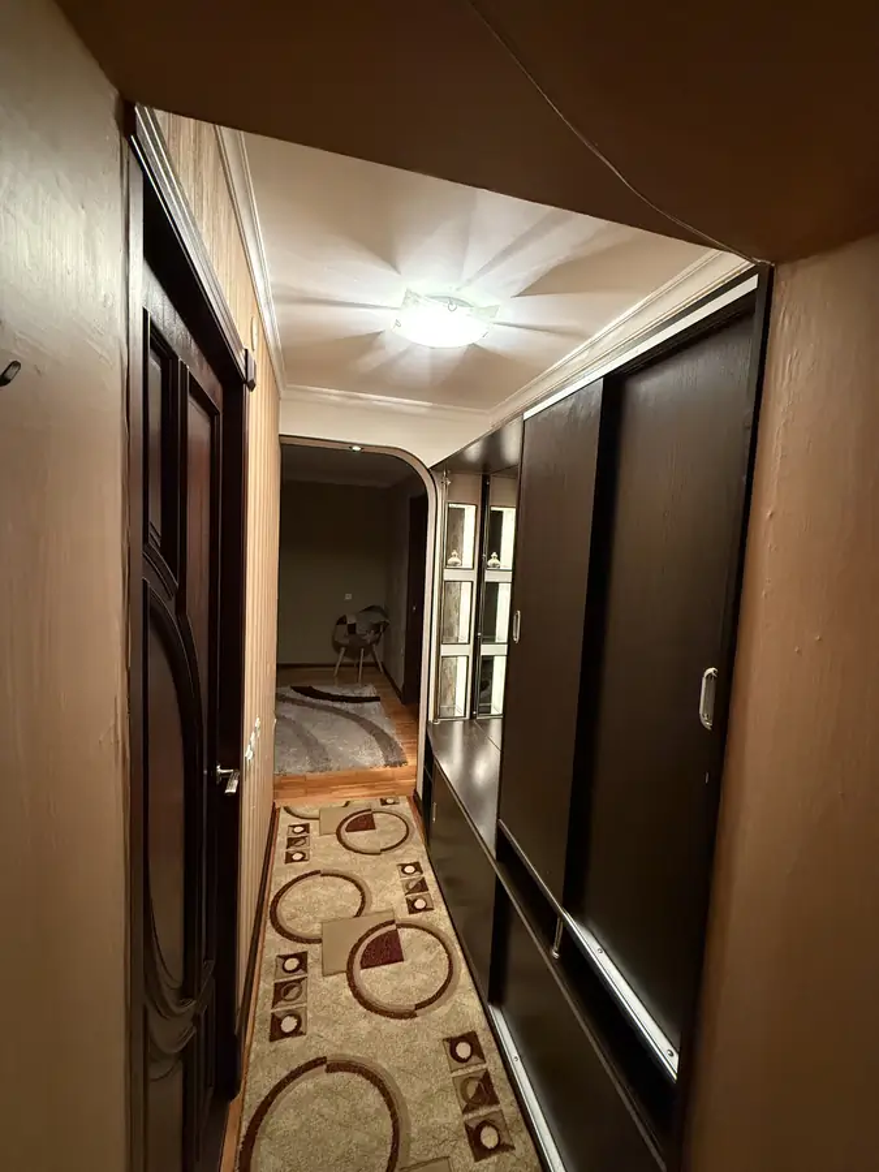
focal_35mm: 14
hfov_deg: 85.7
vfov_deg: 102.1
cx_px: 440
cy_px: 586
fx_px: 474
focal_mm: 2.22
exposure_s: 1/50
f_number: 2.2
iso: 800
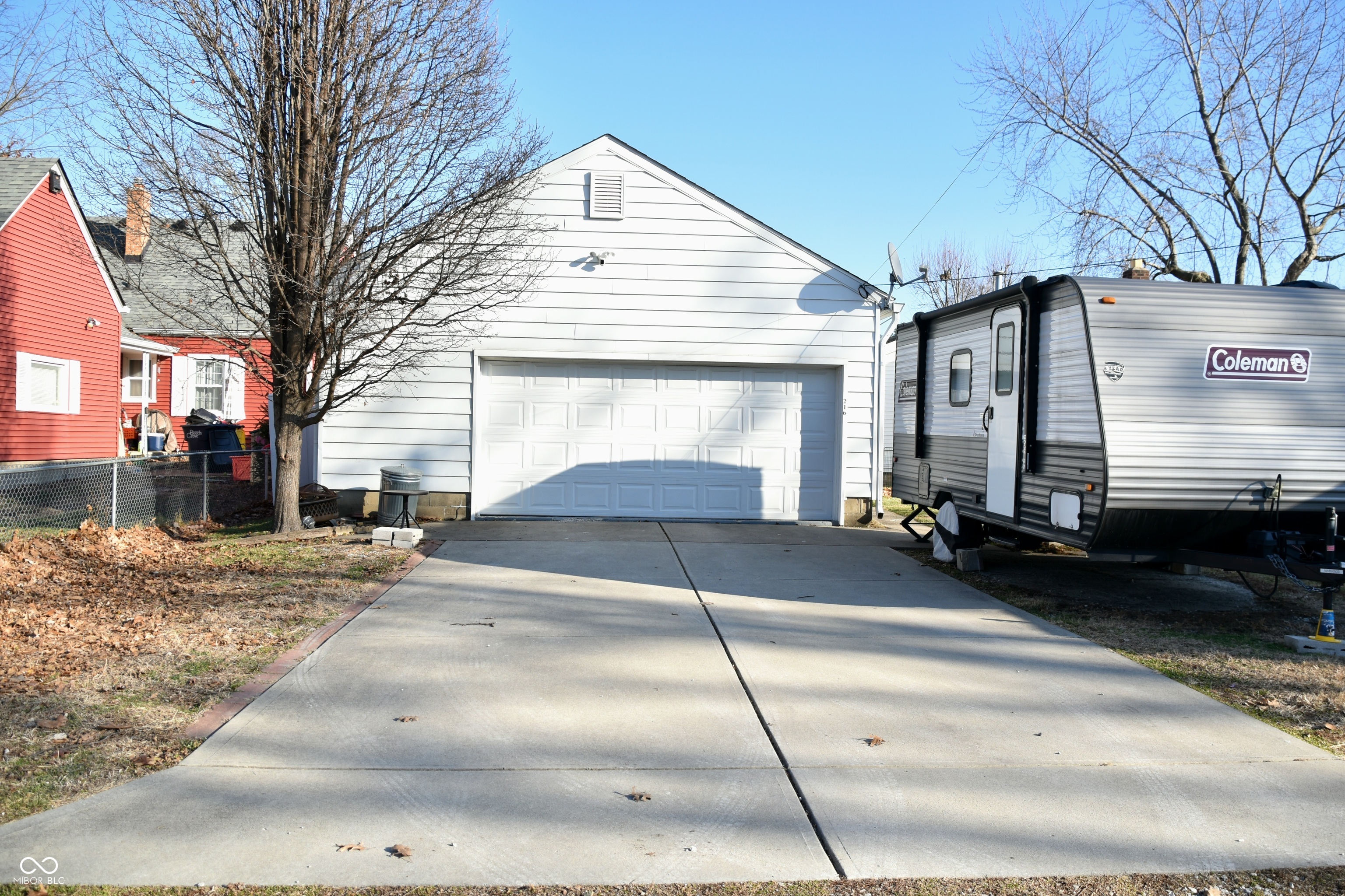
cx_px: 672
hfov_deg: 67.4
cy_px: 448
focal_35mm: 27
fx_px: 1009
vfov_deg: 47.9
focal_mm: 18
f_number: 3.5
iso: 100
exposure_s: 1/500
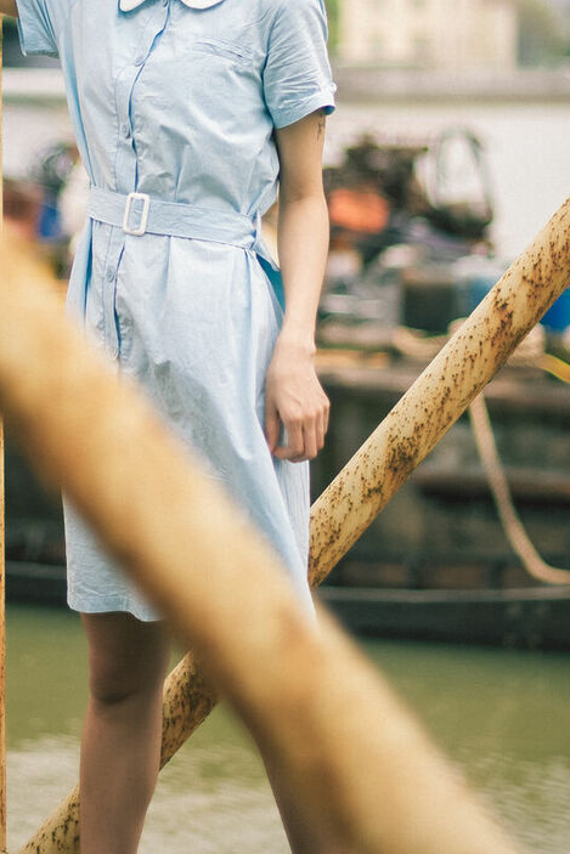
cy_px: 158
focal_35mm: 112
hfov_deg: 12.2
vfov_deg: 18.1
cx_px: 160
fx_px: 2658
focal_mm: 50
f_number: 1.4
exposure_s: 1/2000
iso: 50
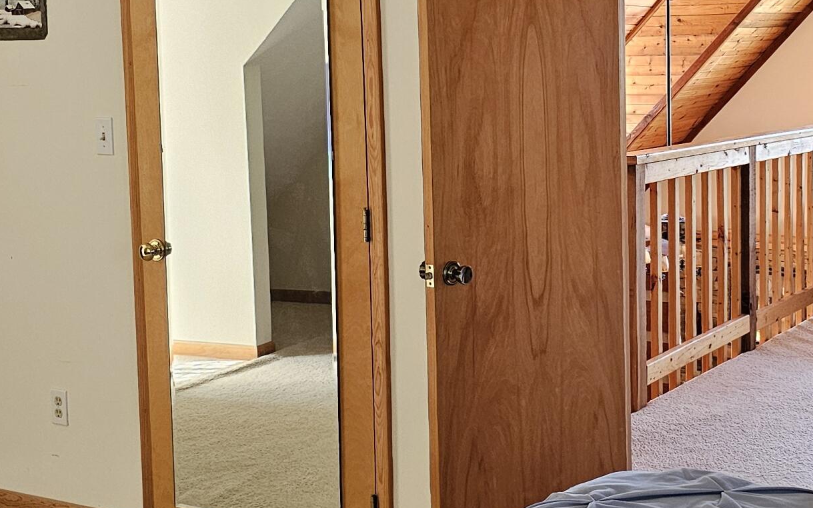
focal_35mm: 60
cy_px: 188
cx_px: 602
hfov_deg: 33.4
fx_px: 1329
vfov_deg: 21.6
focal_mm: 6.3
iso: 800
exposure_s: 1/120
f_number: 1.7
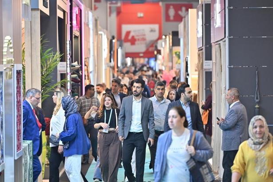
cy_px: 91
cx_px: 136
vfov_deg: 7.2
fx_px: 1448
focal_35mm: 191
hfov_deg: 10.8
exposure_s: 1/125
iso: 1000
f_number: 4
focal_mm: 190
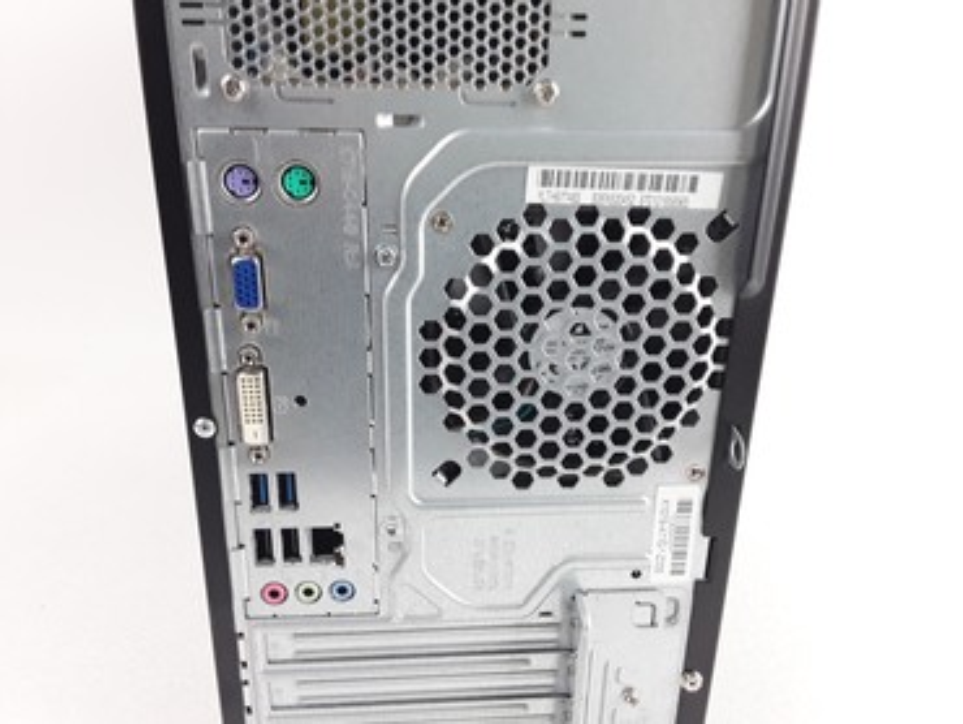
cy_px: 362
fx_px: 752
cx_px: 482
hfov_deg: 65.3
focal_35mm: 27
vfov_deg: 51.4
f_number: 1.9
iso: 64
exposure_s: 1/33
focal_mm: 2.91
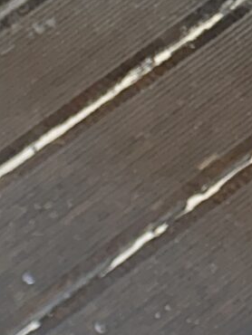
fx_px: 1609
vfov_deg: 9.2
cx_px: -596
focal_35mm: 166
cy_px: 1052
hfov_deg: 7.5
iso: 125
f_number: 1.78
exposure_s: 1/120
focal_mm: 6.86
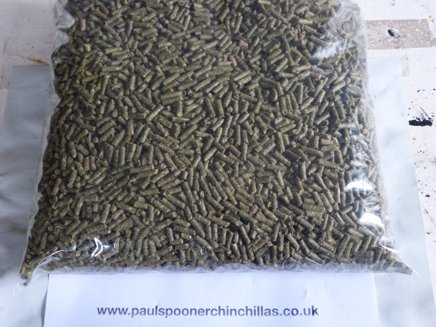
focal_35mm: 38
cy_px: 164
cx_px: 218
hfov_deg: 49.0
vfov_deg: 37.7
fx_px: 479
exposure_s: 1/15
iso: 800
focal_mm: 6.7
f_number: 3.1
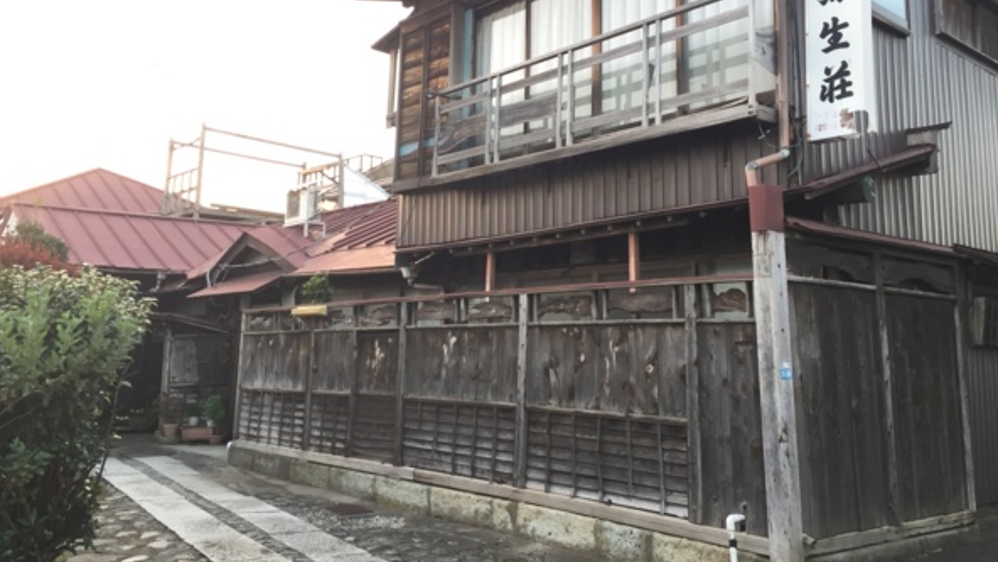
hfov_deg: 61.0
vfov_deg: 36.4
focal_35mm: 32
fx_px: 847
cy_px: 197
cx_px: 494
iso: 32
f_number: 2.2
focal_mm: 4.15
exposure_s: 1/40
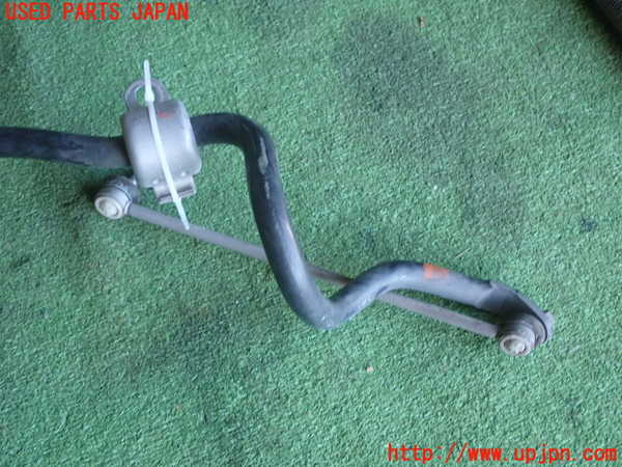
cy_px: 234
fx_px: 898
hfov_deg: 38.2
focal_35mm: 50
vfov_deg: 29.1
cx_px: 311
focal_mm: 9.01
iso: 200
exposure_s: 1/50
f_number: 3.2
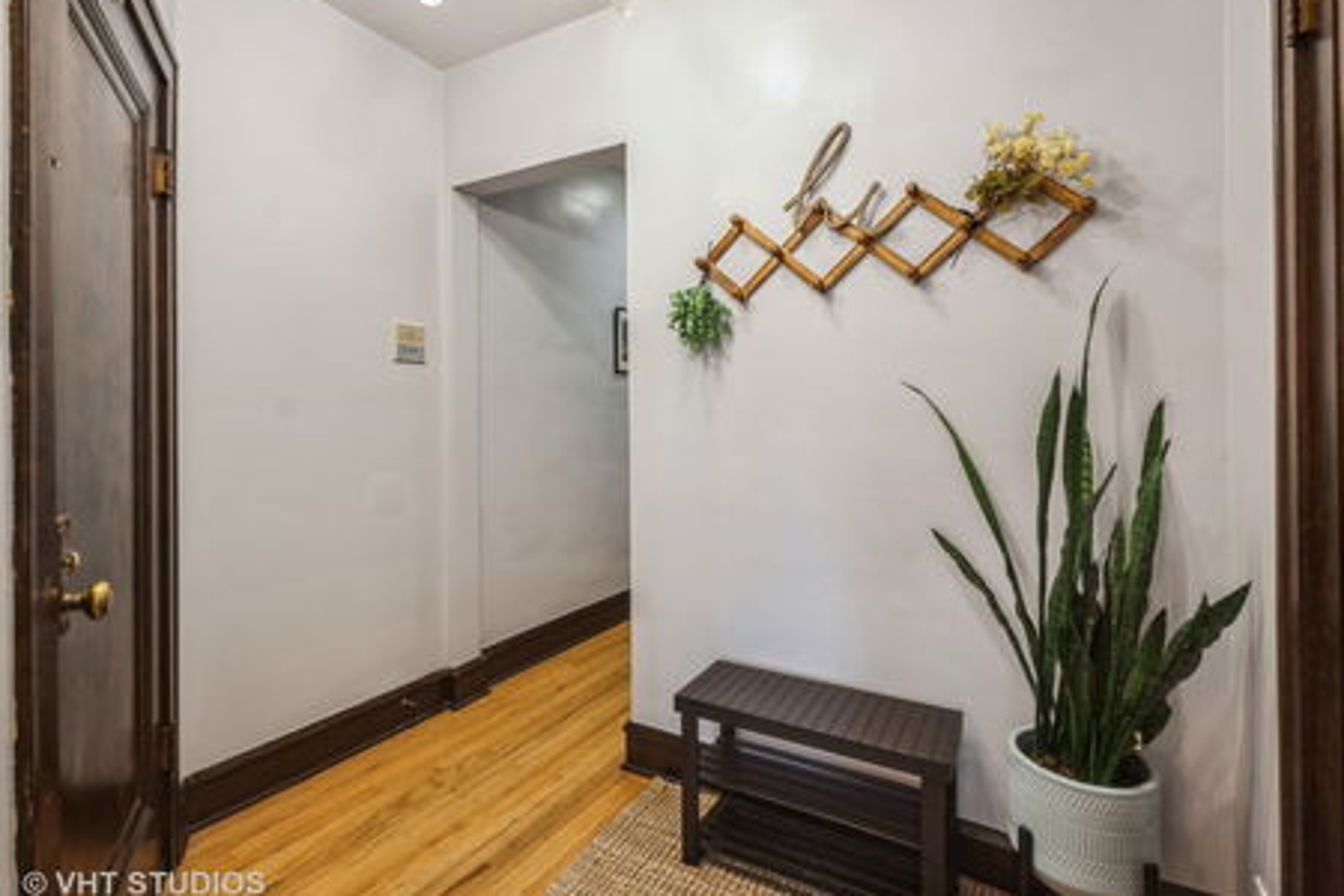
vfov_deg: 73.7
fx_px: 597
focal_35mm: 16
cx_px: 663
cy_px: 455
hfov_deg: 96.7
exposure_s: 1/2.5
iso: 100
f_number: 11
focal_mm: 10
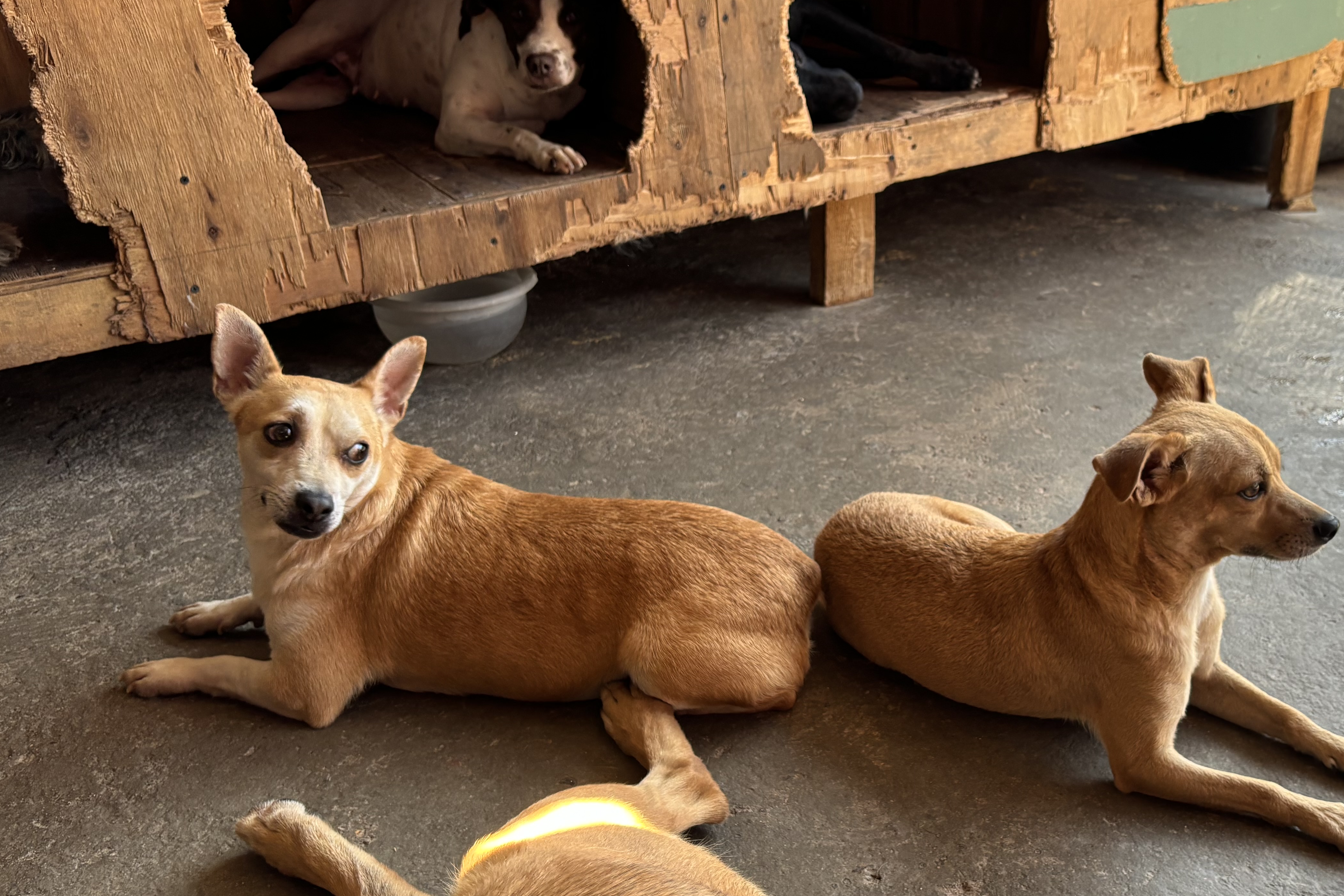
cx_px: 907
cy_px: 542
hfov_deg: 50.8
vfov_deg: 35.8
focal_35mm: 37
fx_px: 1381
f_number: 1.6
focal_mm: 5.96
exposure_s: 1/121
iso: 125
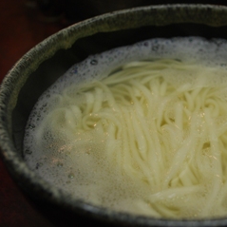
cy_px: 119
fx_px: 415
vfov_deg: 30.6
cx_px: 181
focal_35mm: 56
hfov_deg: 29.9
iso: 400
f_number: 4.2
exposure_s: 1/30
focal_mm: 26
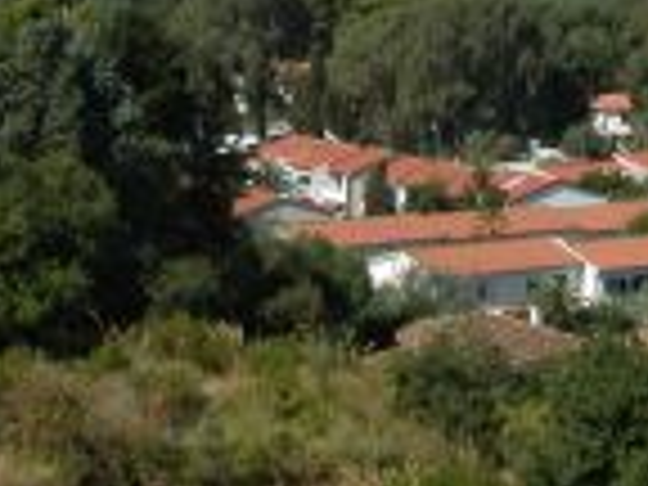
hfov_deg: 11.5
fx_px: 3182
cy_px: -128
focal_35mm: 170
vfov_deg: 8.6
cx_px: 590
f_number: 6.3
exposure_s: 1/391
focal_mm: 8.9
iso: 100
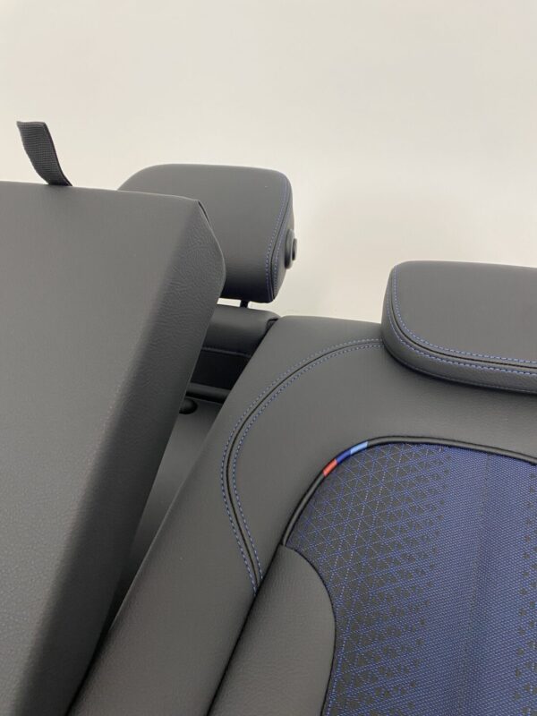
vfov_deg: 67.3
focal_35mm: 26
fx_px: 538
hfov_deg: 53.1
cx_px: 268
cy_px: 358
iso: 80
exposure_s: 1/50
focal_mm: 4.25
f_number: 1.8
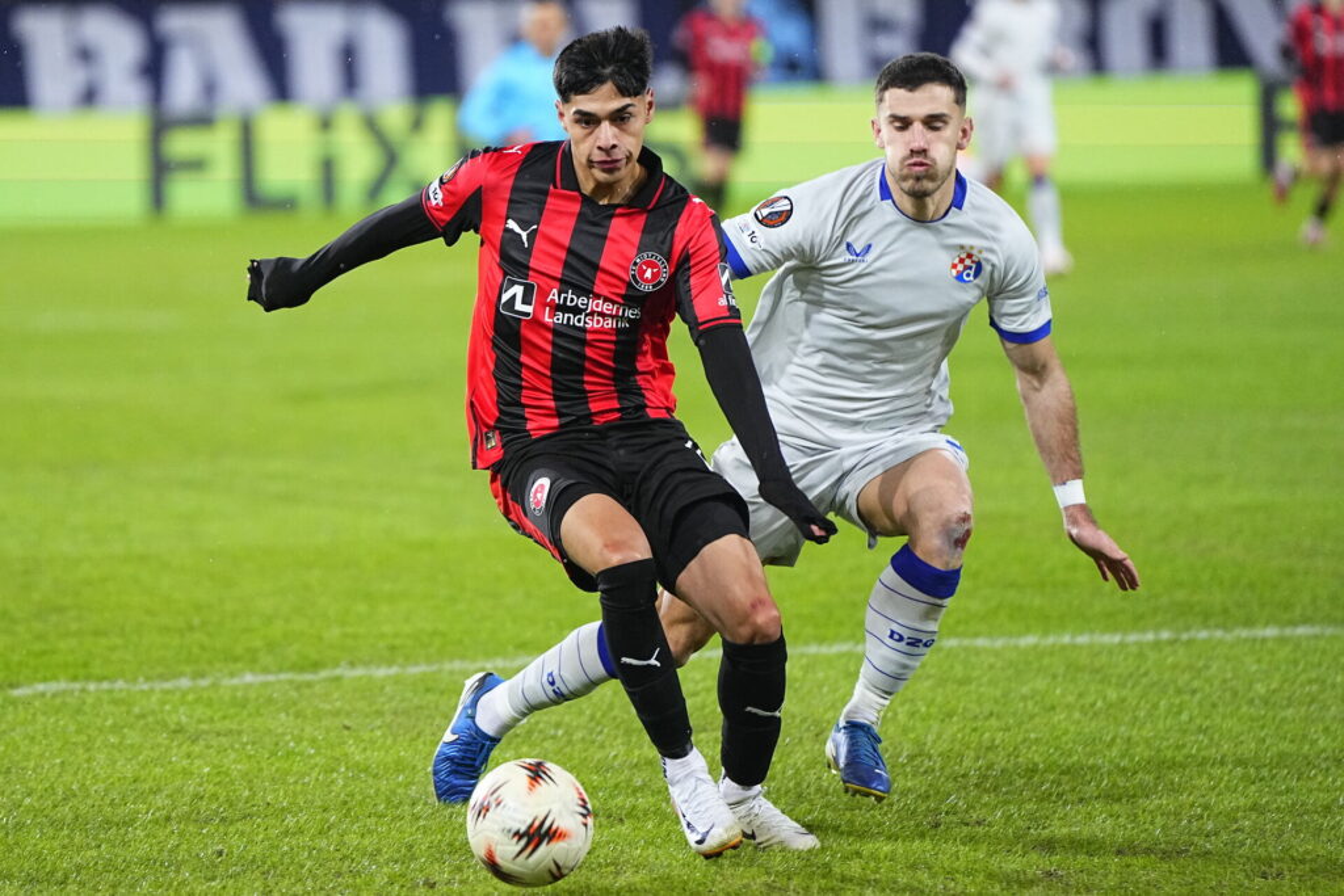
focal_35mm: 200
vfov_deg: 6.9
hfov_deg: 10.3
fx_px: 7467
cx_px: 672
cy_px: 448
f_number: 2.8
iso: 3200
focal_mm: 200
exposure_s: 1/1250
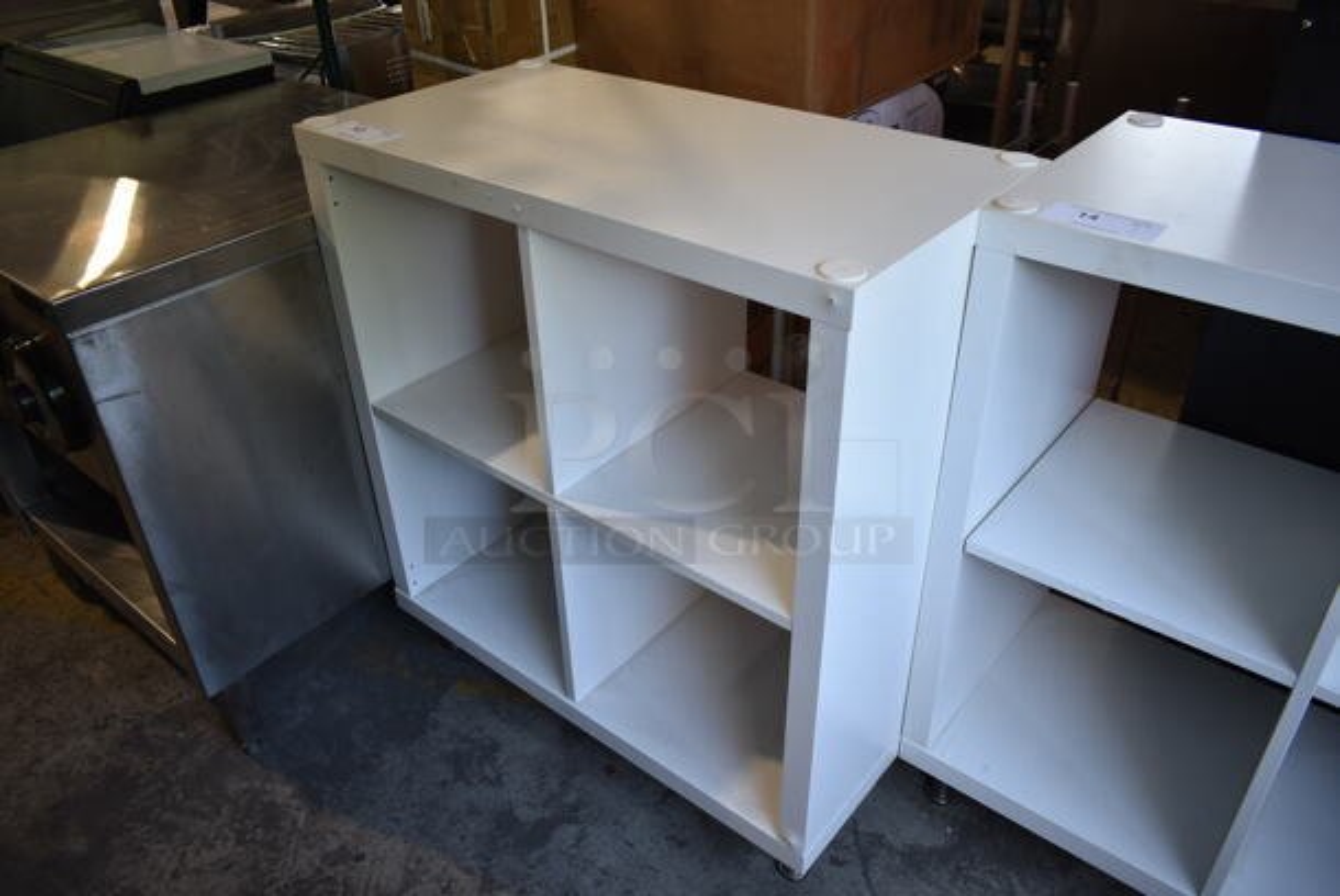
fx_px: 1006
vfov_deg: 48.0
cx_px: 670
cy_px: 448
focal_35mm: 27
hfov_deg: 67.3
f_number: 3.5
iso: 220
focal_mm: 18
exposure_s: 1/30
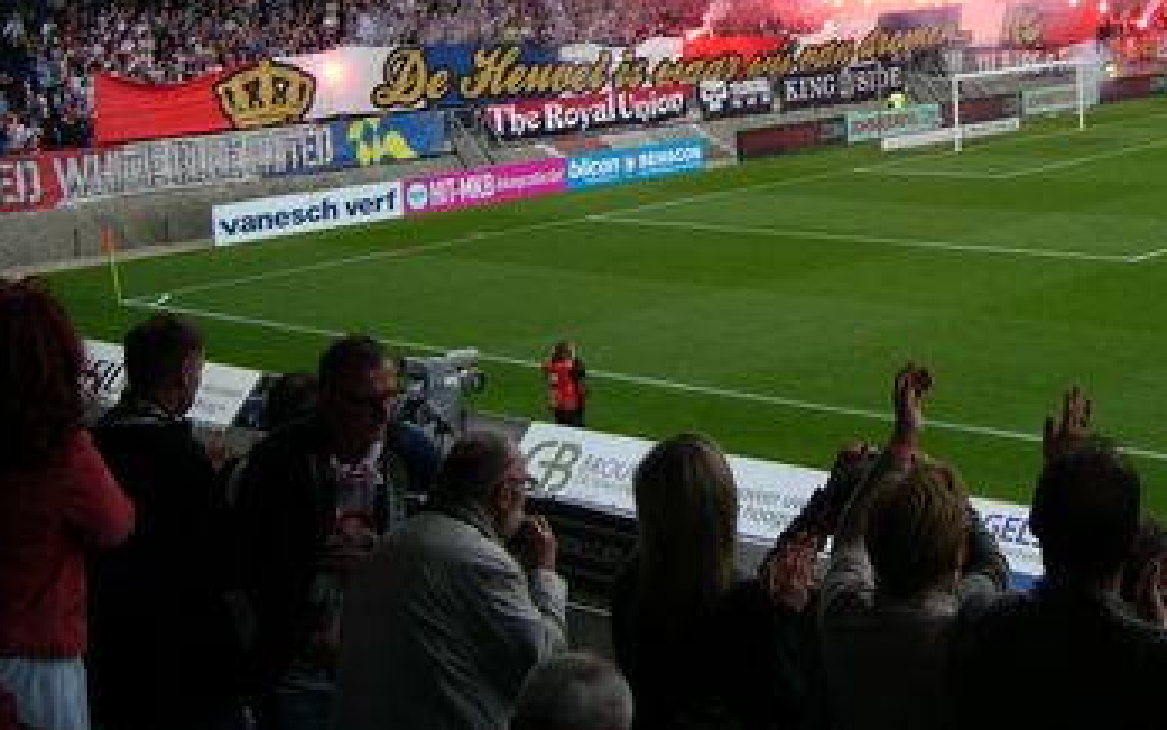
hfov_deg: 33.0
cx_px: 844
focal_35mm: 61
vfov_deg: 20.7
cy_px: 15
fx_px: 1940
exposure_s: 1/640
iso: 50
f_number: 2.8
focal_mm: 5.8
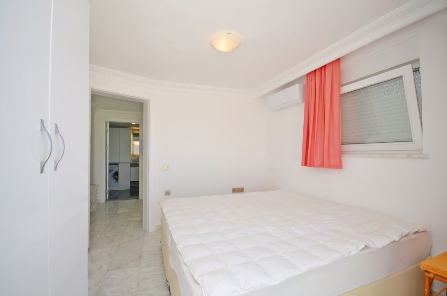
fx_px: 186
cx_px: 224
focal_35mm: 15
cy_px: 148
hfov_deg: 100.5
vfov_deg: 77.1
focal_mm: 10
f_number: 5.6
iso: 110
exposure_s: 1/125
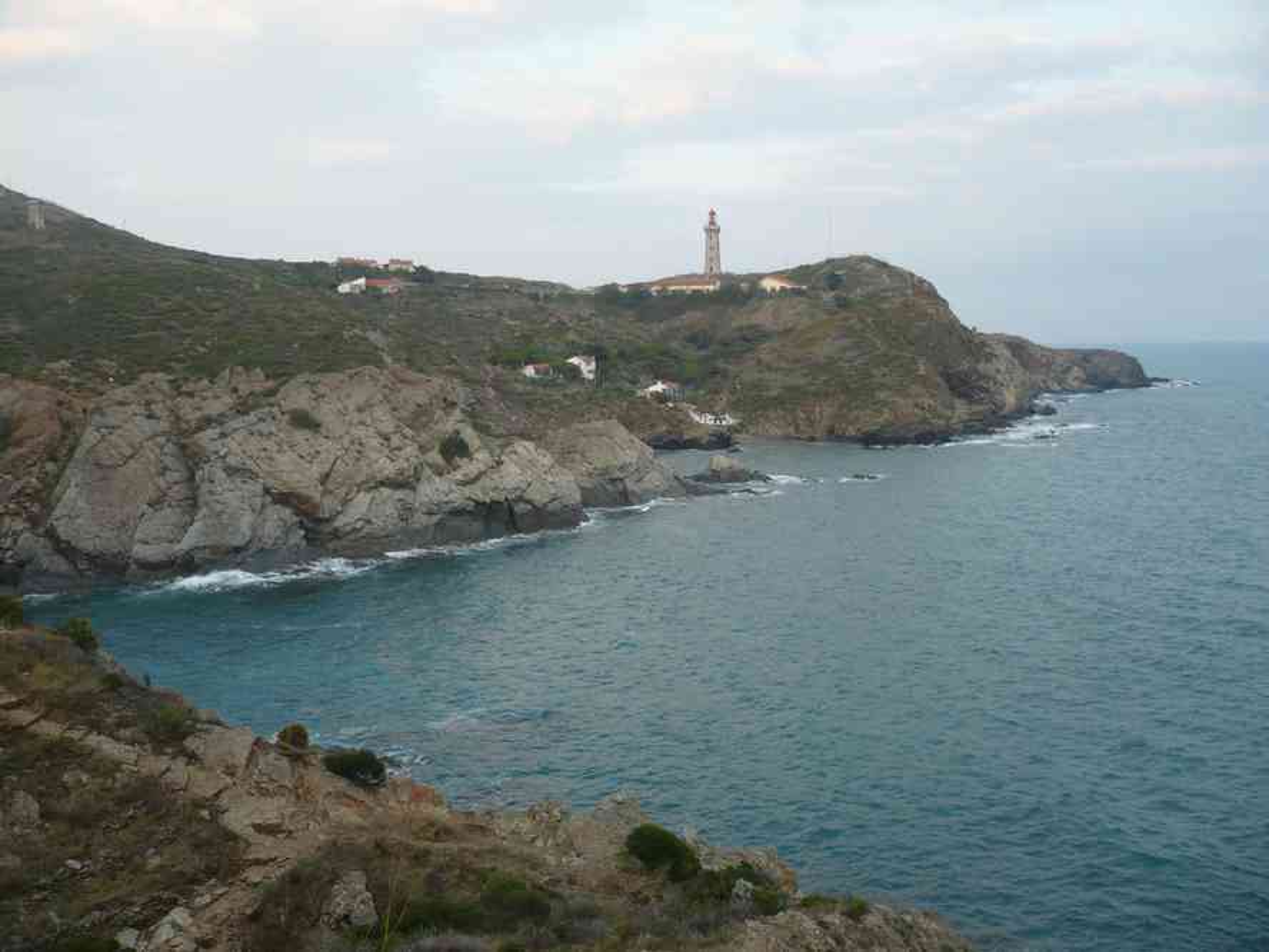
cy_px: 476
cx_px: 634
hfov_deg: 52.6
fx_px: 1283
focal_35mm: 35
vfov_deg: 40.7
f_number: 2.8
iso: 100
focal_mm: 5.8
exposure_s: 1/160
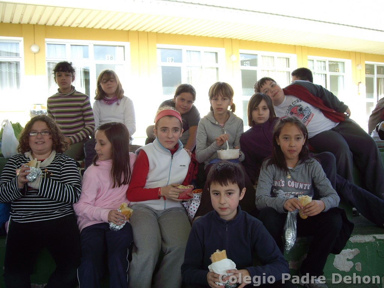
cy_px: 144
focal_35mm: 38
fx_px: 422
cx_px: 192
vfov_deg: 37.7
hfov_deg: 49.0
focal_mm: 6.2
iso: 64
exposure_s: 1/125
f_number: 2.7
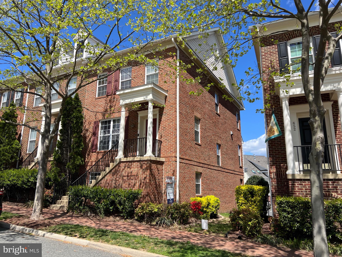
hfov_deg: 67.3
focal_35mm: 26
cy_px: 128
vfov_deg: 53.1
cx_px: 171
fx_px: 257
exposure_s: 1/3165
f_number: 1.5
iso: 50
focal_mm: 5.7
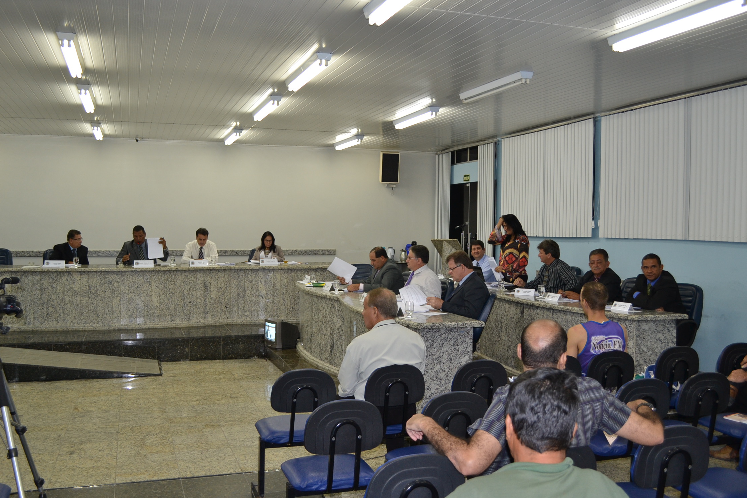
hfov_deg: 55.8
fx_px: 705
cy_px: 248
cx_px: 378
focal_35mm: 34
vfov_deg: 38.9
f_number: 3.8
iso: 400
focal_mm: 22
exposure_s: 1/60
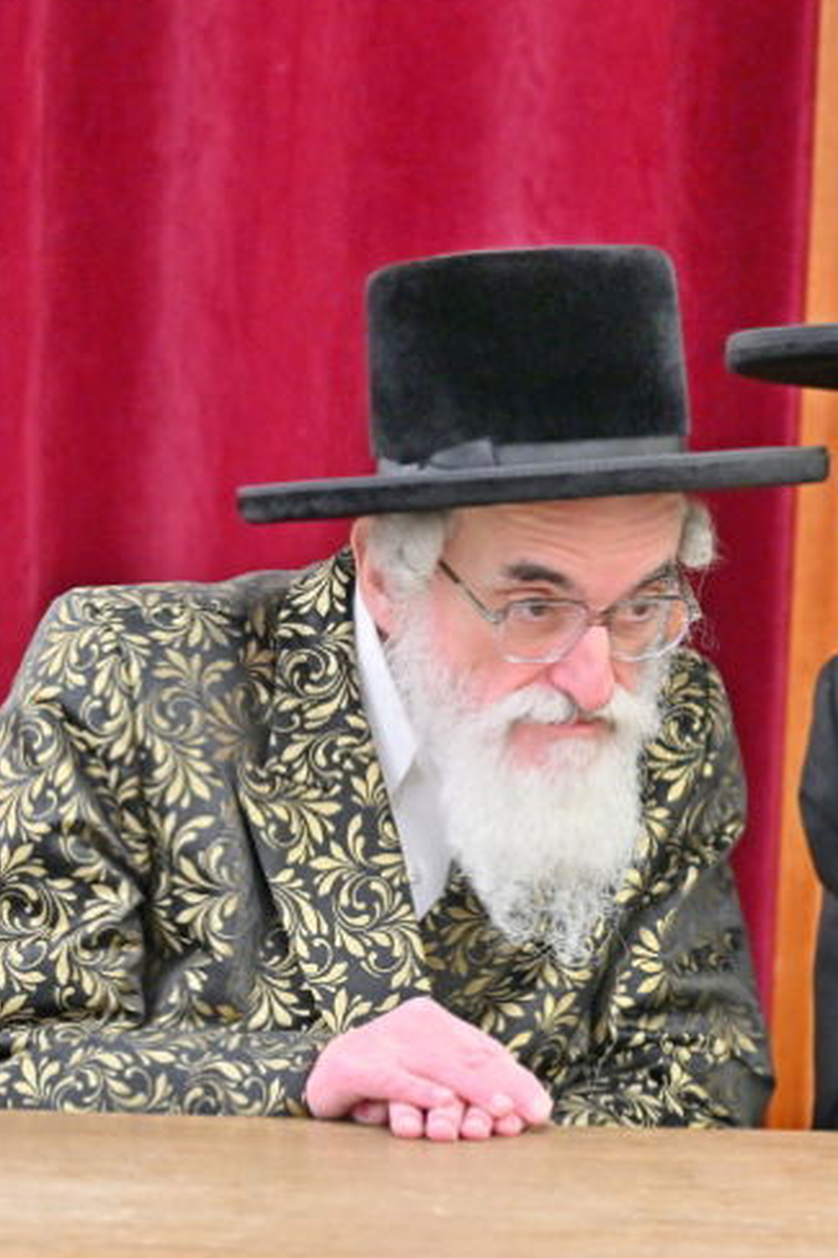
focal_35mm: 252
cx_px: 658
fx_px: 8805
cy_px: 780
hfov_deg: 5.4
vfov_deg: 8.2
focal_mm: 120
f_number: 4
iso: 1000
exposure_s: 1/160
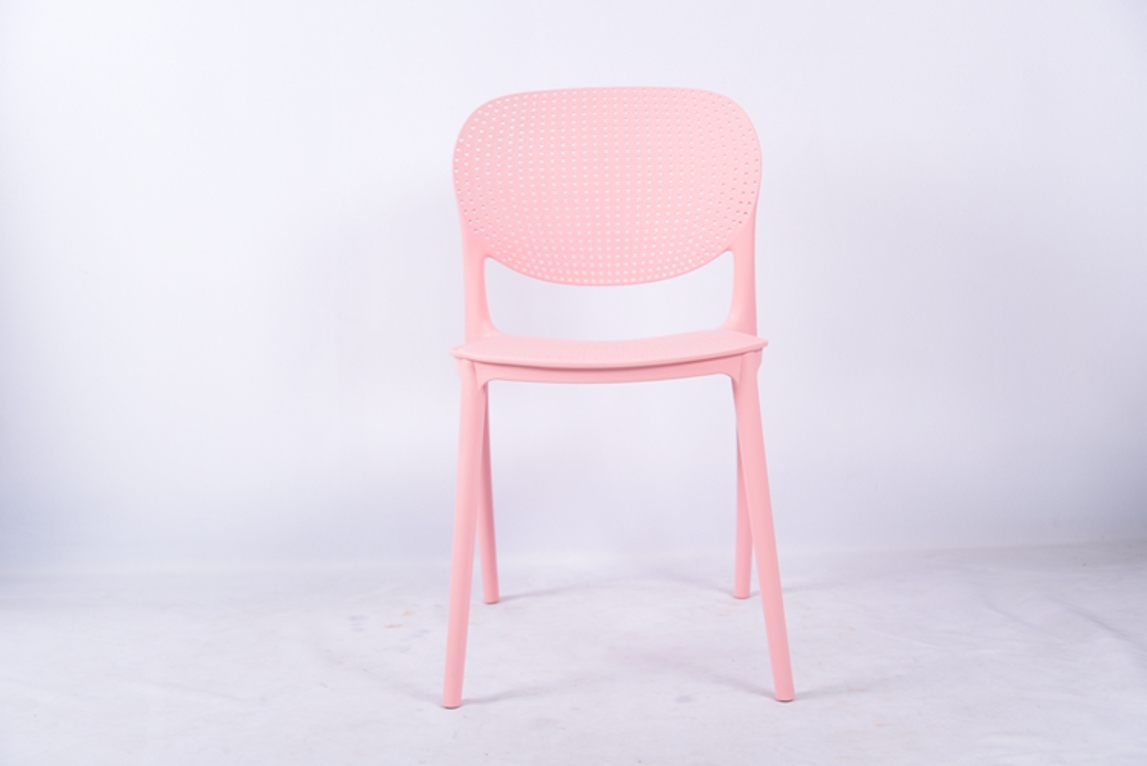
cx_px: 574
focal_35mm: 48
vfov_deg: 28.1
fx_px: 1530
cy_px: 383
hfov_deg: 41.1
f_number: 4.2
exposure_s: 1/10
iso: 125
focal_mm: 48
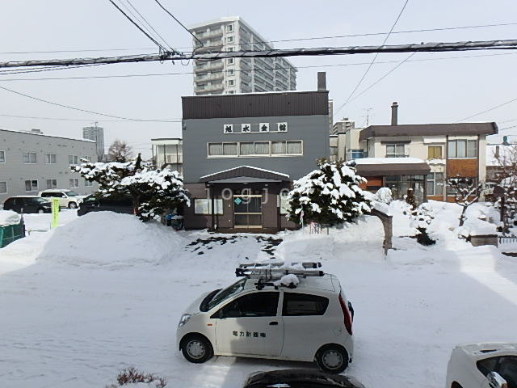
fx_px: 314
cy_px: 194
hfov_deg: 79.0
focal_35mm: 21
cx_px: 258
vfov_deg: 63.4
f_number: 6
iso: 125
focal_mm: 3.7
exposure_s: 1/640
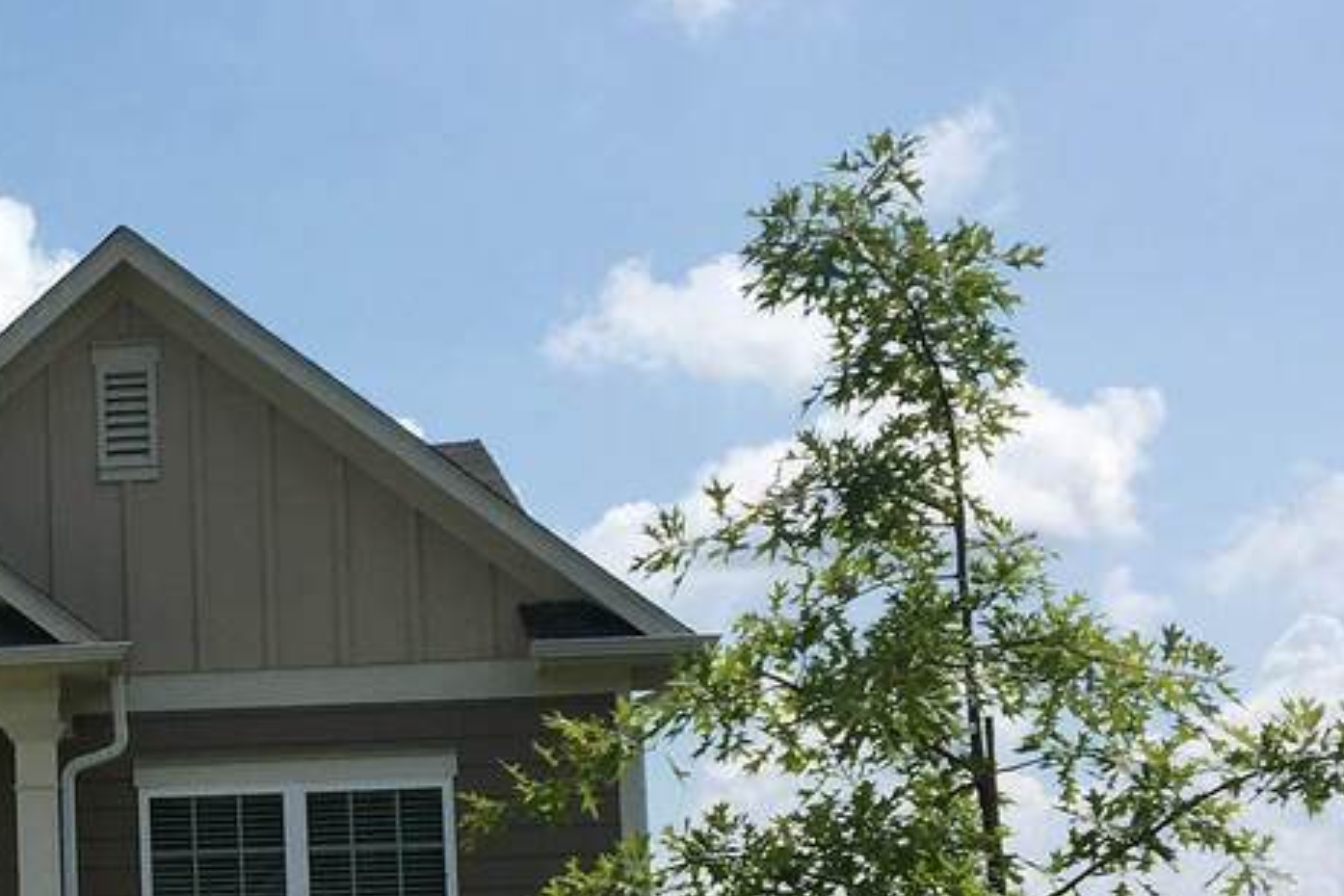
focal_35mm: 83
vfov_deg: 16.2
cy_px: 873
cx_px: -251
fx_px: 3098
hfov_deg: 22.6
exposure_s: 1/2404
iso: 25
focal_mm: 4.15
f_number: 2.2
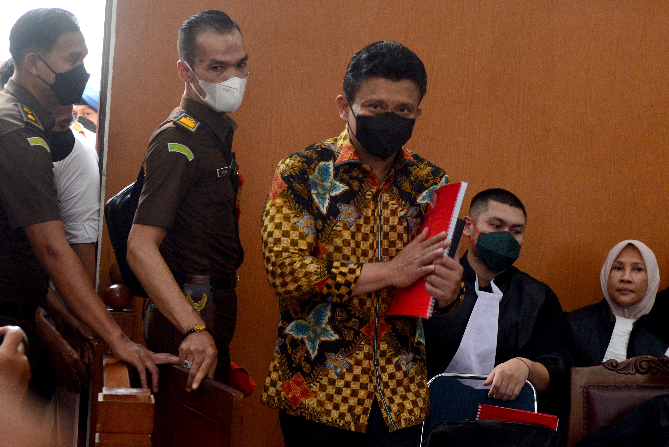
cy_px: 224
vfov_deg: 35.1
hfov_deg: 50.7
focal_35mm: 38
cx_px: 334
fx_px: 706
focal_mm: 38
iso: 2500
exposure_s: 1/200
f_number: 4
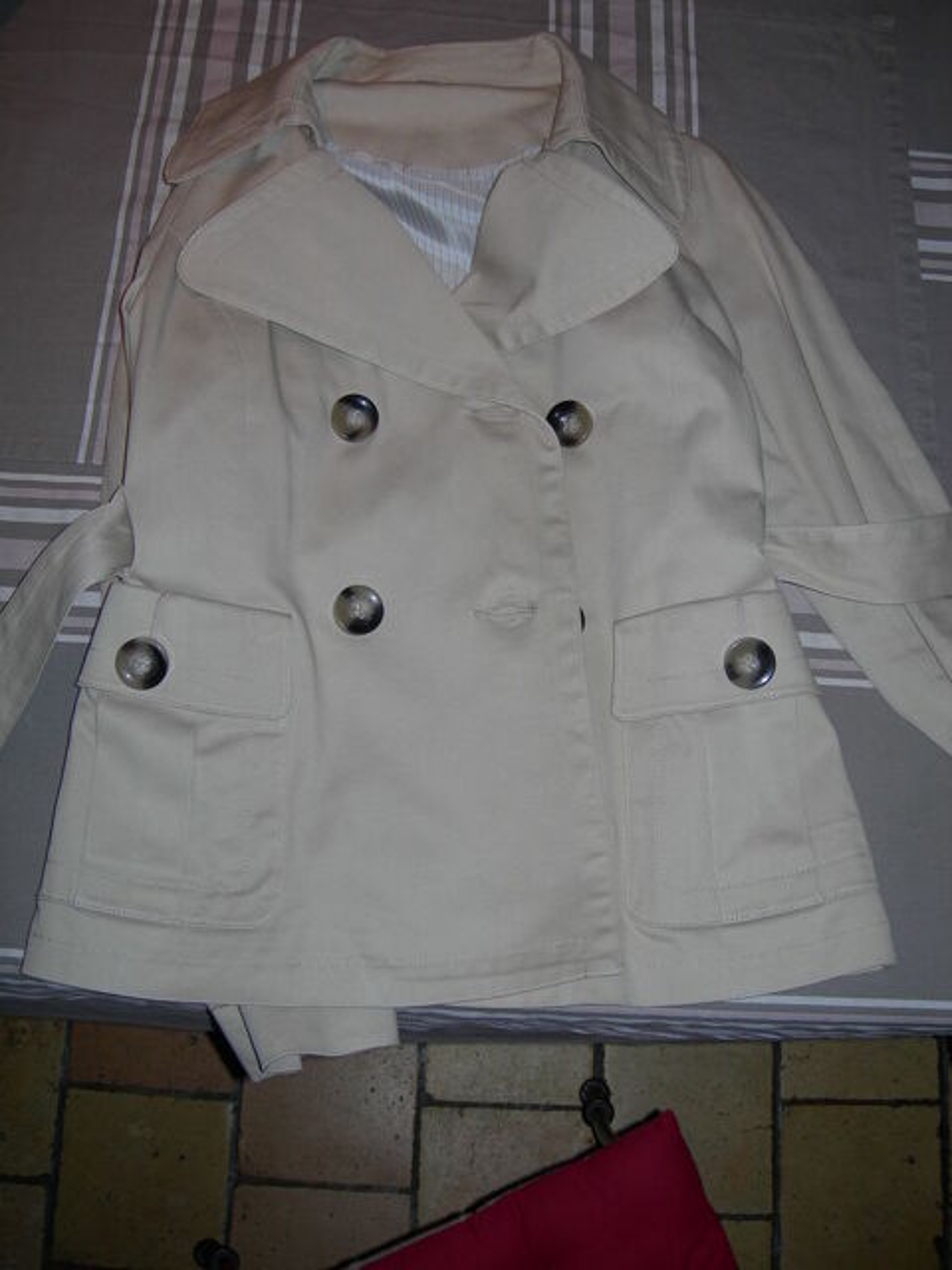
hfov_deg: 37.7
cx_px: 476
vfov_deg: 49.0
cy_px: 635
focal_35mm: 38
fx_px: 1393
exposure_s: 1/60.1
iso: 50
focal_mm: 7.8
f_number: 2.8
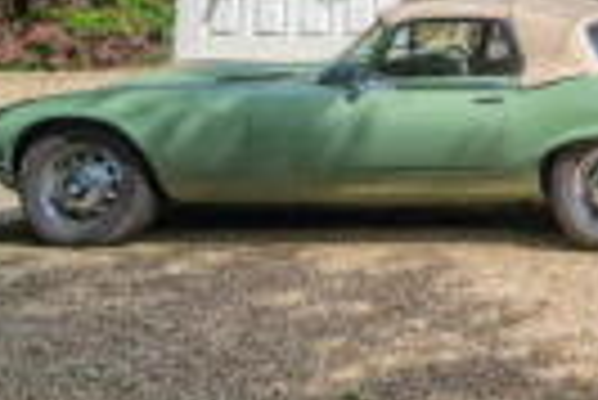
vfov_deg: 17.5
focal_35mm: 75
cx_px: 998
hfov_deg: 20.9
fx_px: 1247
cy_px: -61
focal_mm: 21
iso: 640
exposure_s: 1/2500
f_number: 5
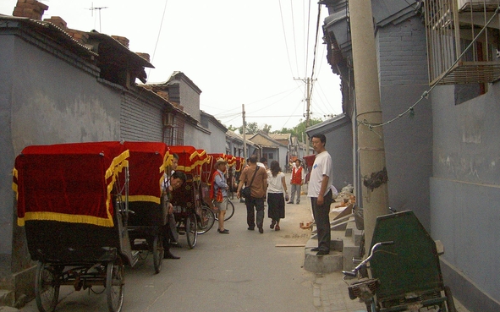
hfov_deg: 47.2
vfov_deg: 30.5
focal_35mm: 42
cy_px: 157
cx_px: 249
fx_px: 572
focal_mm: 8
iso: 400
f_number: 2.8
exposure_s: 1/200
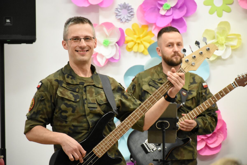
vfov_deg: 7.5
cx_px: 124
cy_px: 82
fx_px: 1255
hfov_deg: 11.2
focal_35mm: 183
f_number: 5.6
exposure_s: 1/125
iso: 6400
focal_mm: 122
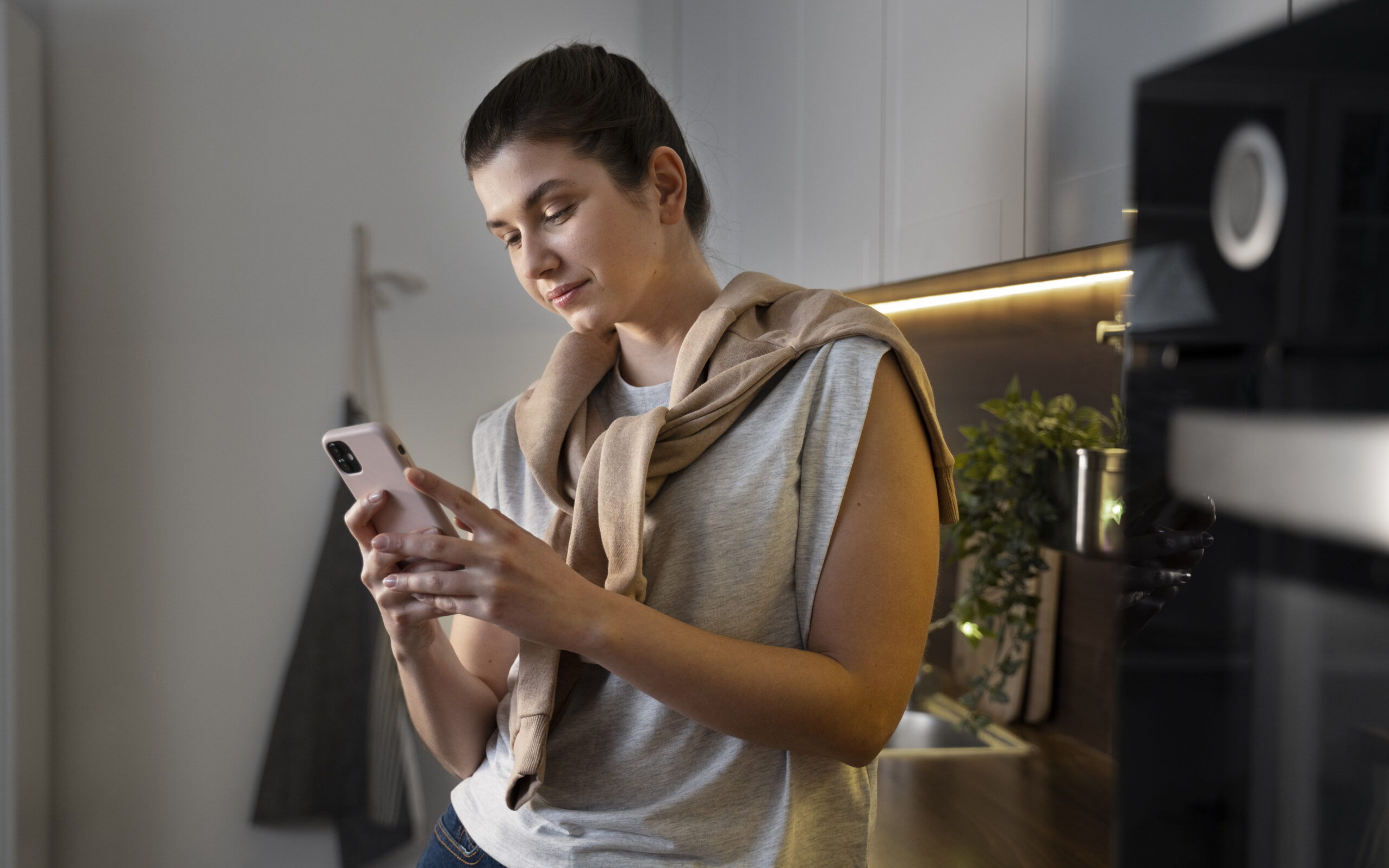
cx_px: 695
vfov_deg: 26.9
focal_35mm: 48
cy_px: 454
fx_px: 1817
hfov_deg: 41.8
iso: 500
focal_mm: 47
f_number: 2.8
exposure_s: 1/100
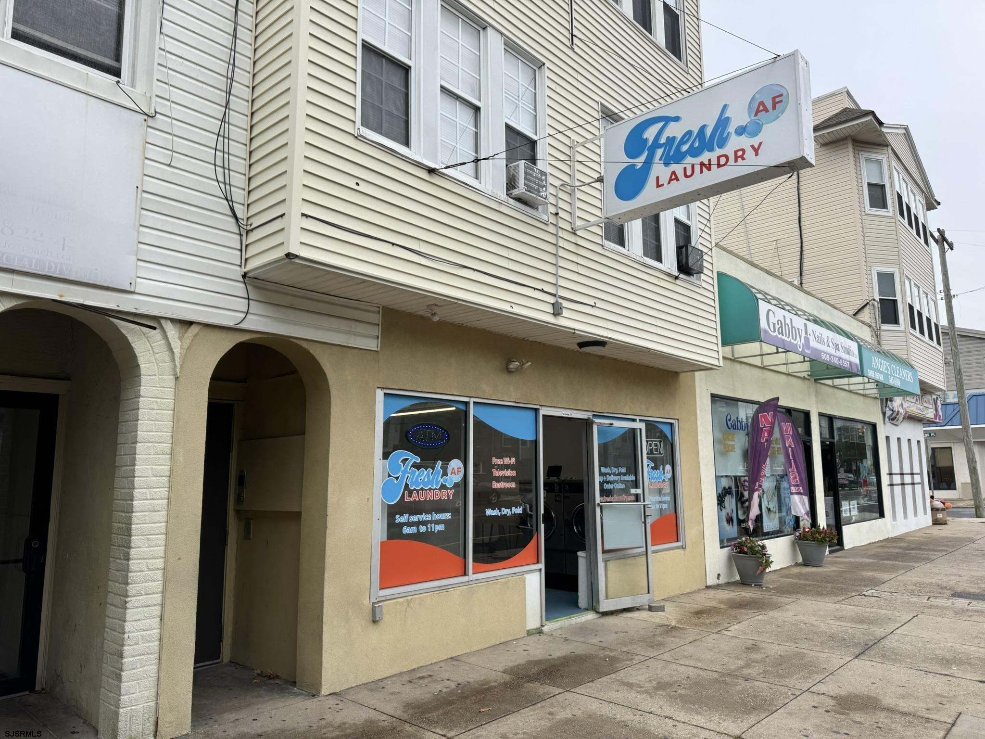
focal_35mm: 24
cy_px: 370
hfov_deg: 71.6
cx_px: 492
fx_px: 683
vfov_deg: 56.8
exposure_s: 1/2415
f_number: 1.78
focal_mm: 6.76
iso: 80
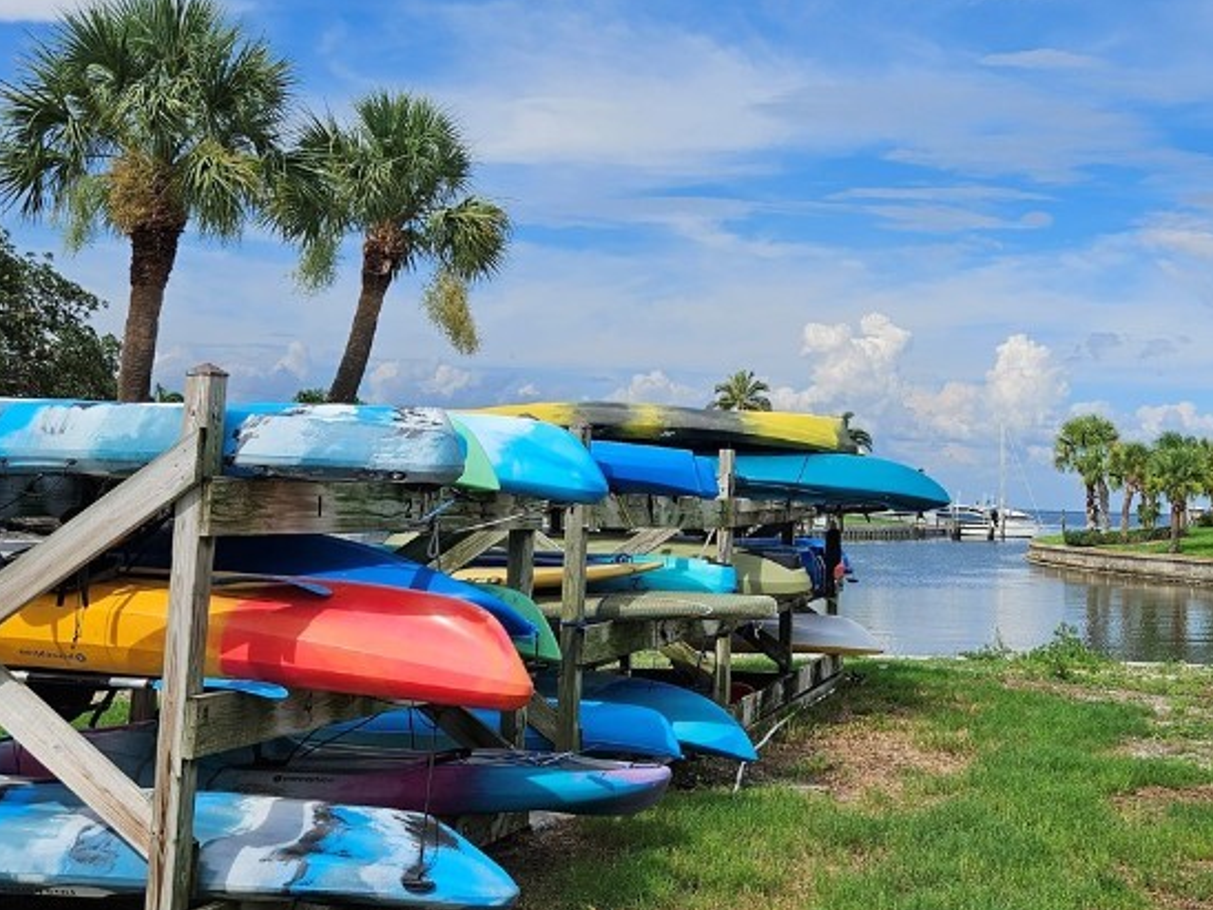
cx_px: 773
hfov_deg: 43.4
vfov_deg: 33.3
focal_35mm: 43
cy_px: 306
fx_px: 1507
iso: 25
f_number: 1.8
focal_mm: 5.4
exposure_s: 1/2701
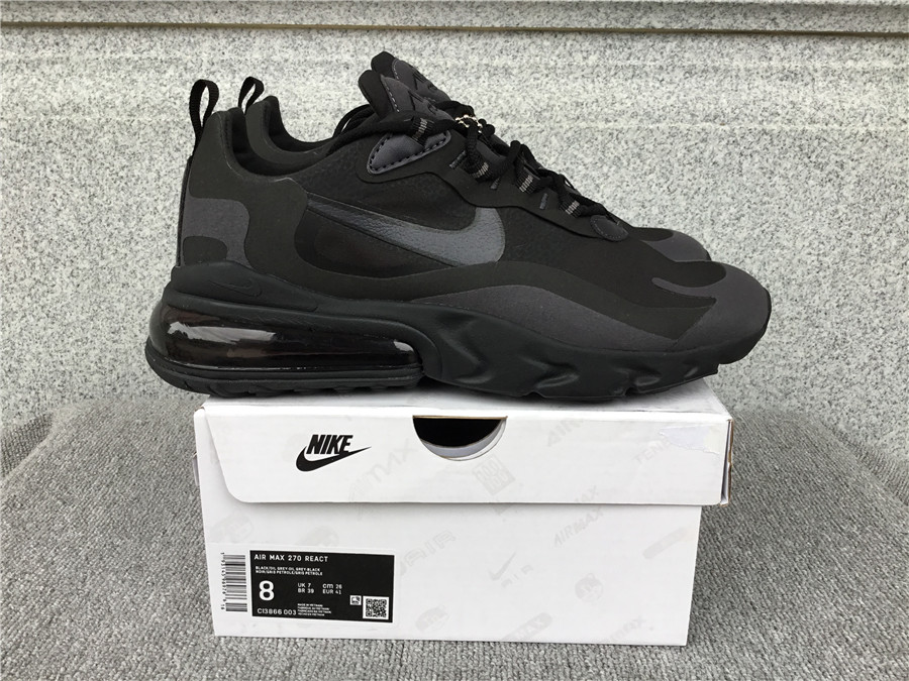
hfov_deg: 58.4
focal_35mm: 31
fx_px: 814
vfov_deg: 45.4
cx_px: 454
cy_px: 340
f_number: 2.4
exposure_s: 1/100
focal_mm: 3.3
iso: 40
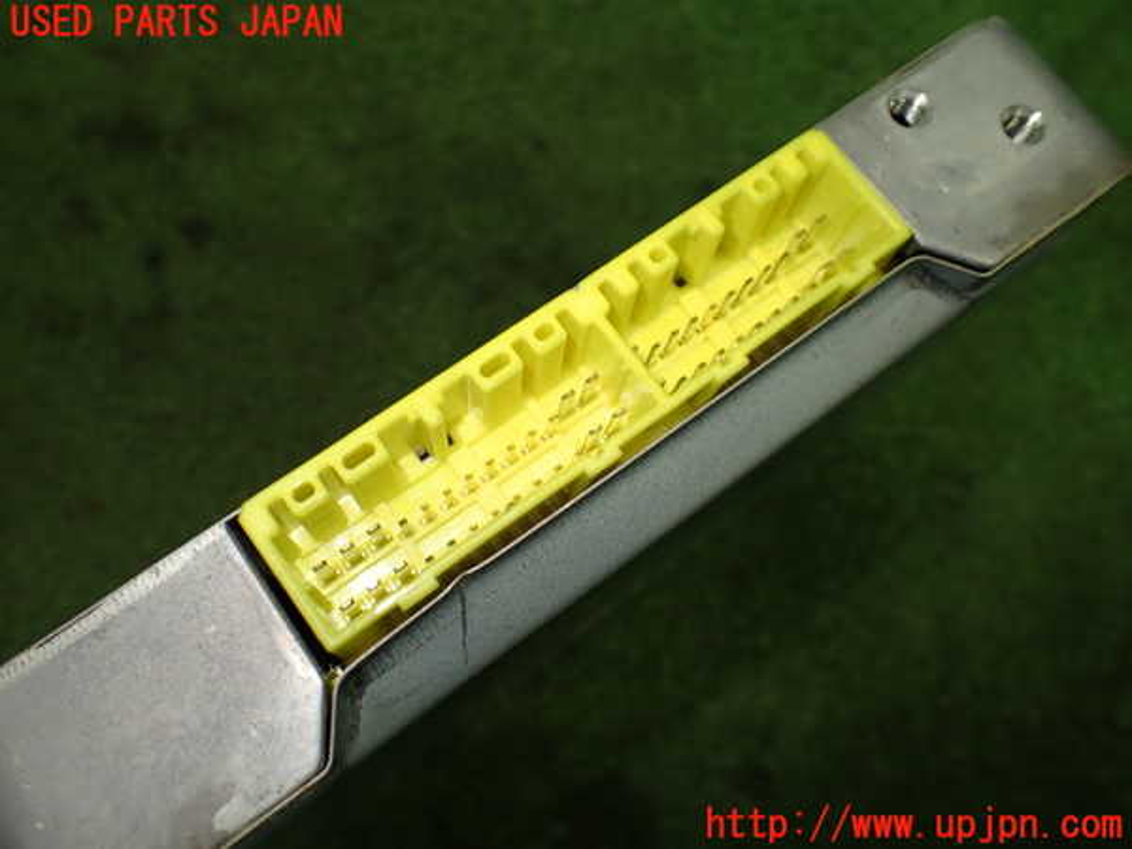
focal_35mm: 30
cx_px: 566
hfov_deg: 60.0
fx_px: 981
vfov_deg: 46.8
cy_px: 424
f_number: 2.3
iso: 200
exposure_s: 1/125
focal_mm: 5.4
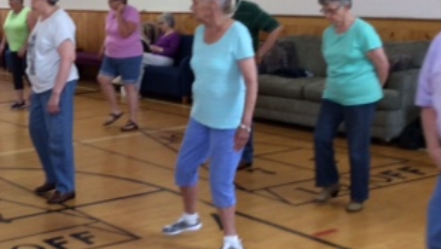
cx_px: 20
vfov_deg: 16.3
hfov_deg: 27.2
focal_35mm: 74
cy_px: 85
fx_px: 866
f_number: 2.4
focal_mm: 3.3
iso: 50
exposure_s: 1/24
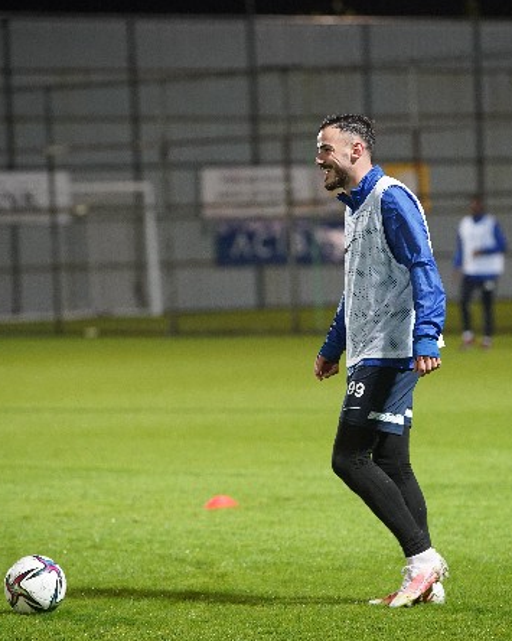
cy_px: 320
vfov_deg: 8.0
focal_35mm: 241
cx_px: 325
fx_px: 4566
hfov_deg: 6.4
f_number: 3.5
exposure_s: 1/400
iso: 5000
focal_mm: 170
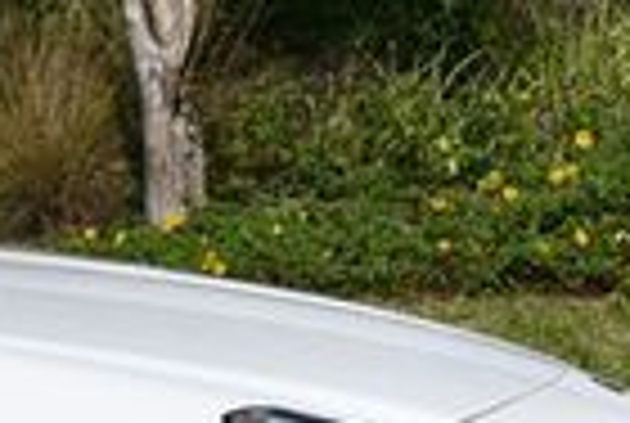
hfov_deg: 7.7
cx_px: -554
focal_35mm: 256
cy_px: 99
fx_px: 4490
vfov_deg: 5.4
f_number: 10
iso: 100
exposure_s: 1/400
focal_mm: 28
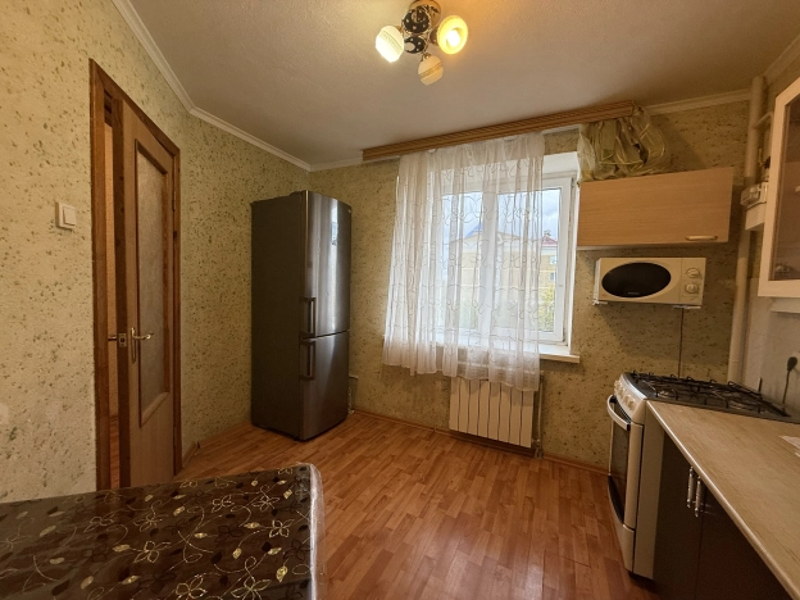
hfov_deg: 102.1
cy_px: 300
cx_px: 400
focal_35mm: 14
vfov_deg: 85.7
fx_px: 324
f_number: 2.2
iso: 200
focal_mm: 2.22
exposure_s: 1/100
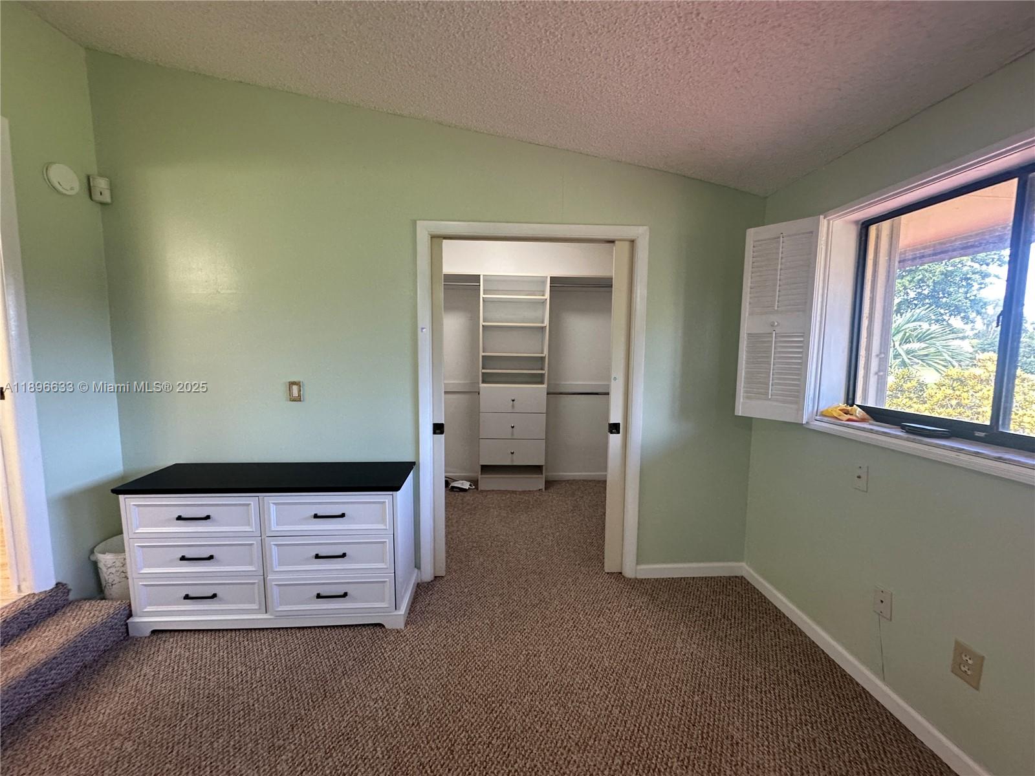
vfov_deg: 85.7
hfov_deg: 102.1
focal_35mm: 14
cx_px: 518
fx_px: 419
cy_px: 388
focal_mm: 2.22
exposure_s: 1/120
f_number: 2.2
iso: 200
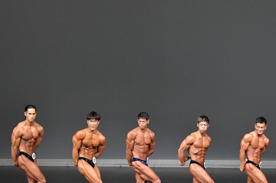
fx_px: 1869
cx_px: 186
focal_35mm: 244
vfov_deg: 5.6
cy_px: 130
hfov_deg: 8.4
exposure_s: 1/400
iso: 5000
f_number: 5.6
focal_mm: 112
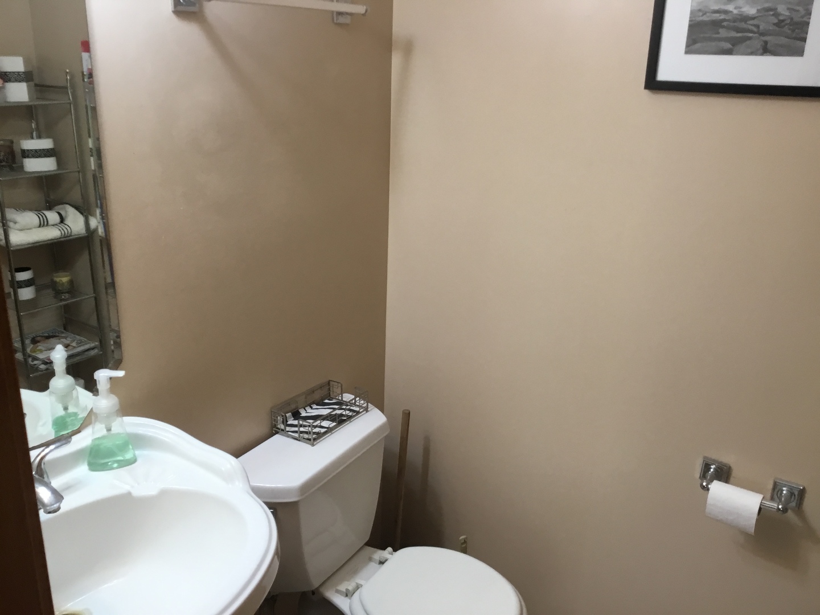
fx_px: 734
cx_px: 410
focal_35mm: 31
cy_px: 308
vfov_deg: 45.4
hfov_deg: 58.4
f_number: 2.4
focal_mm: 3.3
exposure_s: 1/30
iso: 50
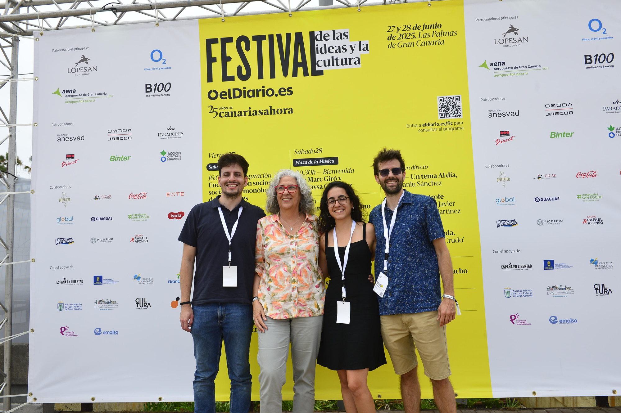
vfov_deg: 44.9
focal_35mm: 29
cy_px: 206
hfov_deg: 63.7
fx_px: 500
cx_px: 310
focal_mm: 29
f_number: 8
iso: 400
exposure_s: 1/1000
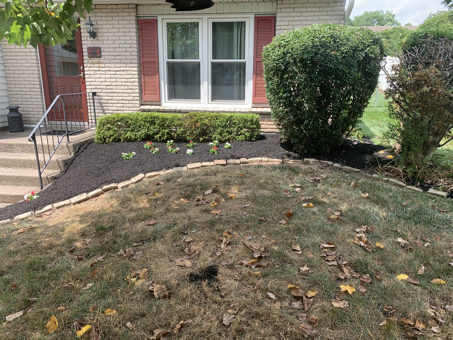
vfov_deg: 53.1
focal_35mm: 26
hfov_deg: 67.3
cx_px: 226
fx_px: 340
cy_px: 170
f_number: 1.8
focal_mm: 4.25
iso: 25
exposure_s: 1/502
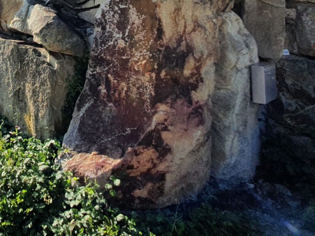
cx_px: 9
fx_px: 391
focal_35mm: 43
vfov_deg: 29.7
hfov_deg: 39.4
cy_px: -33
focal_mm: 1.8
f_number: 2.2
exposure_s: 1/2080
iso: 50
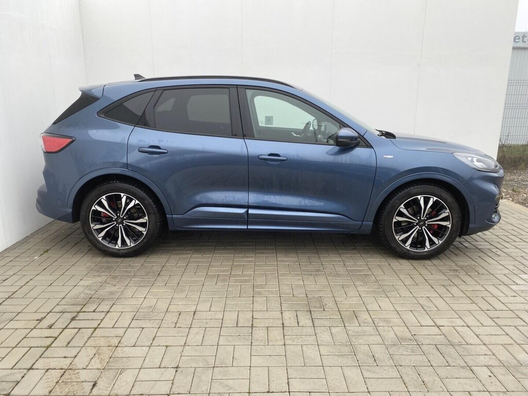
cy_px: 198
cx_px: 264
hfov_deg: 67.3
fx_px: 397
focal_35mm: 26
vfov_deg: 53.1
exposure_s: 1/237
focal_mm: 4.25
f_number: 1.8
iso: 32
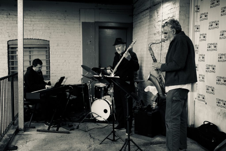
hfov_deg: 56.5
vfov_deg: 39.4
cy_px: 76
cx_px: 113
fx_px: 210
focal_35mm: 34
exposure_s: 1/80
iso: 640
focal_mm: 33.5
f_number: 5.6
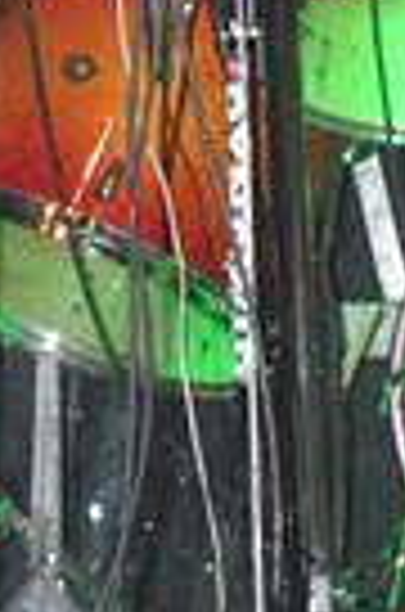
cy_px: -418
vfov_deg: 3.1
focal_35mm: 657
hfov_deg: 2.1
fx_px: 11143
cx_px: -290
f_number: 5.6
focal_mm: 70
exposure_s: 1/60
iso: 3200
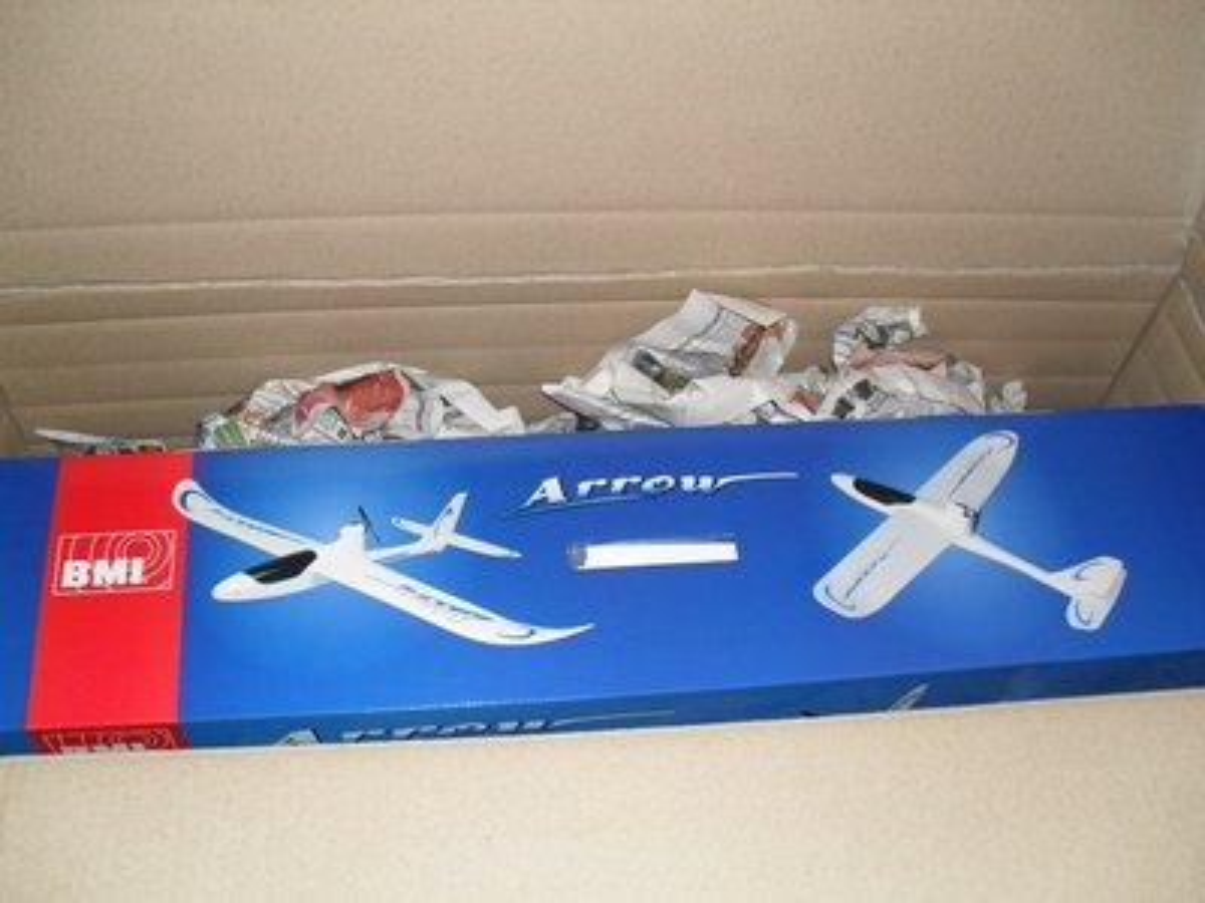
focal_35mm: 35
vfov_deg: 40.7
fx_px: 1218
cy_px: 452
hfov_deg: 52.6
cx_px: 602
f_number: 3.2
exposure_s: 1/45
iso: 200
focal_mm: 6.3
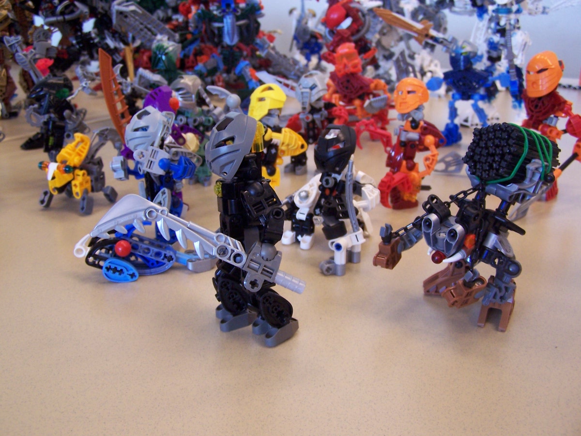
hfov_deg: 49.0
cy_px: 218
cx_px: 290
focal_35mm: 38
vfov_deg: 37.7
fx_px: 638
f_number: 2.8
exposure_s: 1/15
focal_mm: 6.3
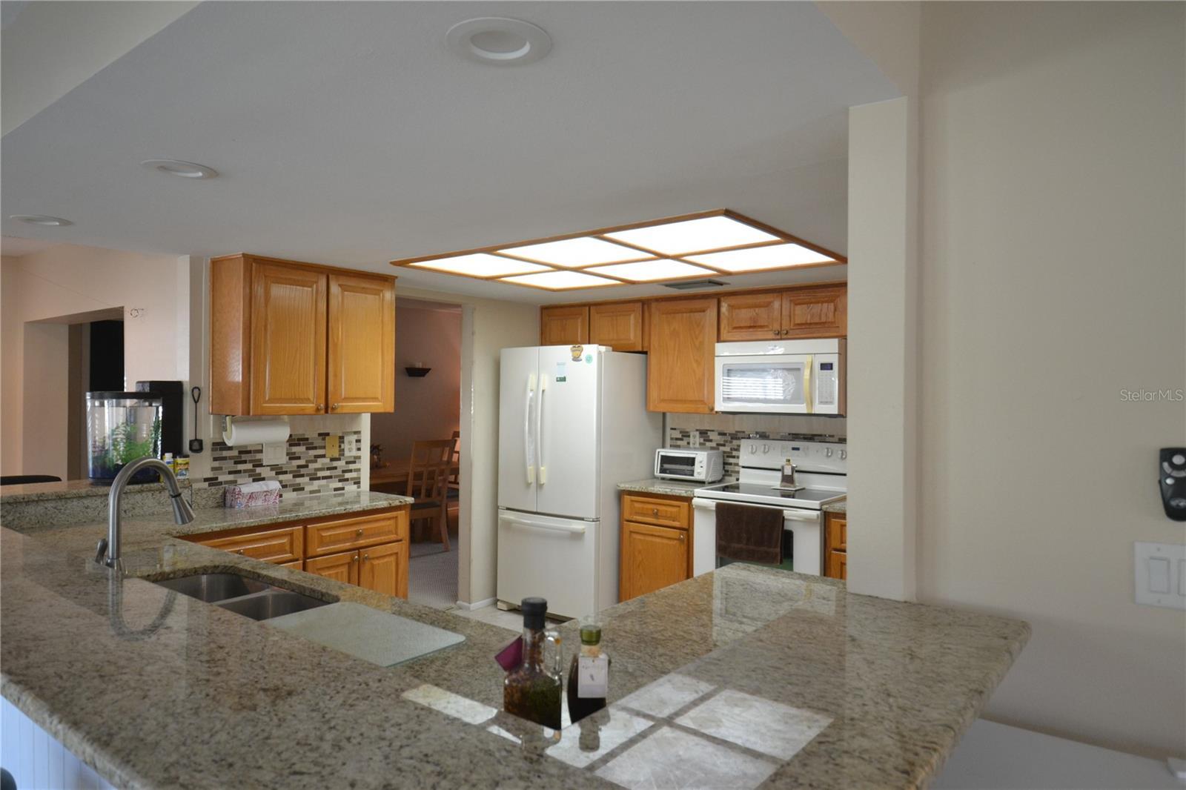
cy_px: 395
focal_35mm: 22
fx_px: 741
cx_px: 593
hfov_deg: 77.3
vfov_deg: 56.1
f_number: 4
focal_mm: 15
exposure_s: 1/60
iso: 900
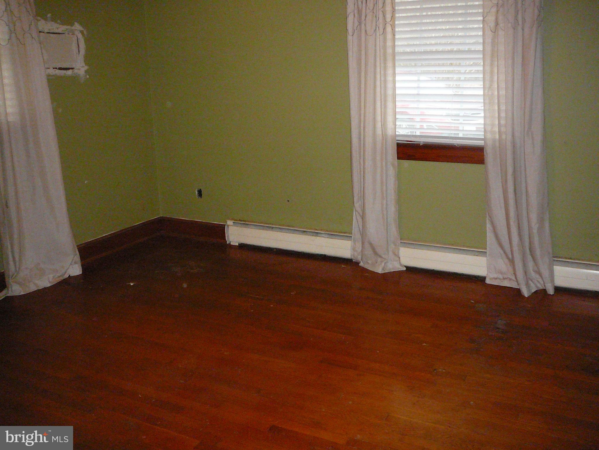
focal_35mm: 35
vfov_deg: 40.7
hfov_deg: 52.6
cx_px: 300
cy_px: 225
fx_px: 606
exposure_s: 1/30
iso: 400
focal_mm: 5.2
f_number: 2.8
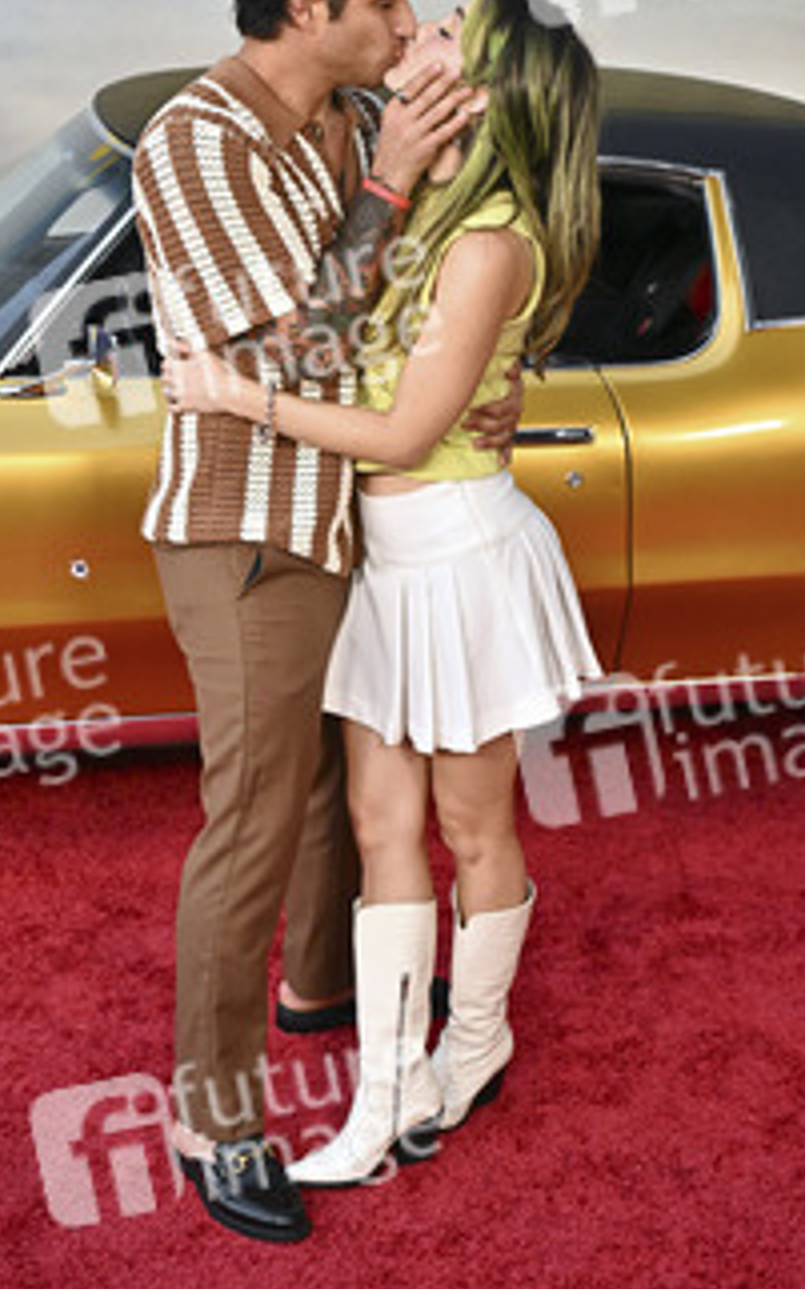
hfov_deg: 22.7
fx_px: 2003
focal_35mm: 57
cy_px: 532
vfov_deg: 35.6
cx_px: 354
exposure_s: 1/320
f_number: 4.5
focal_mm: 45
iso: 2500
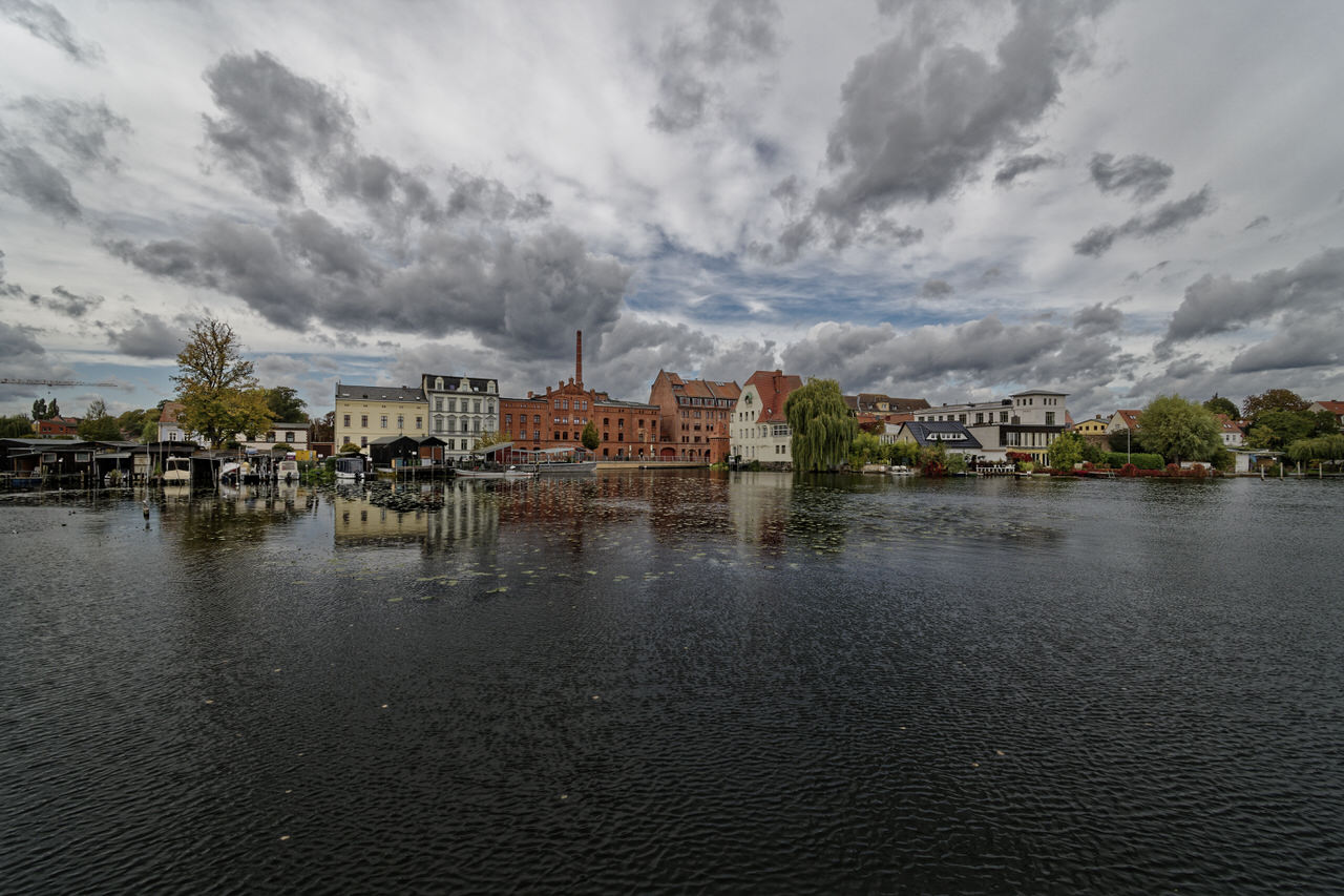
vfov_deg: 77.3
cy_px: 448
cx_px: 672
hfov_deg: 100.4
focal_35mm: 15
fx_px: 560
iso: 100
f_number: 11
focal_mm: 10
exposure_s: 1/160
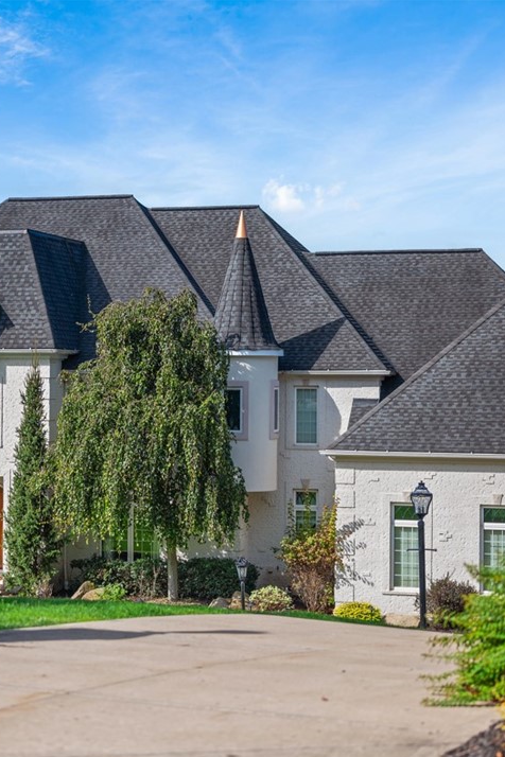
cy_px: 383
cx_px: 135
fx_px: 1599
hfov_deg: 17.9
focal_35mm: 76
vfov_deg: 26.7
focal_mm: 50
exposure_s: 1/8000
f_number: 1.8
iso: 400
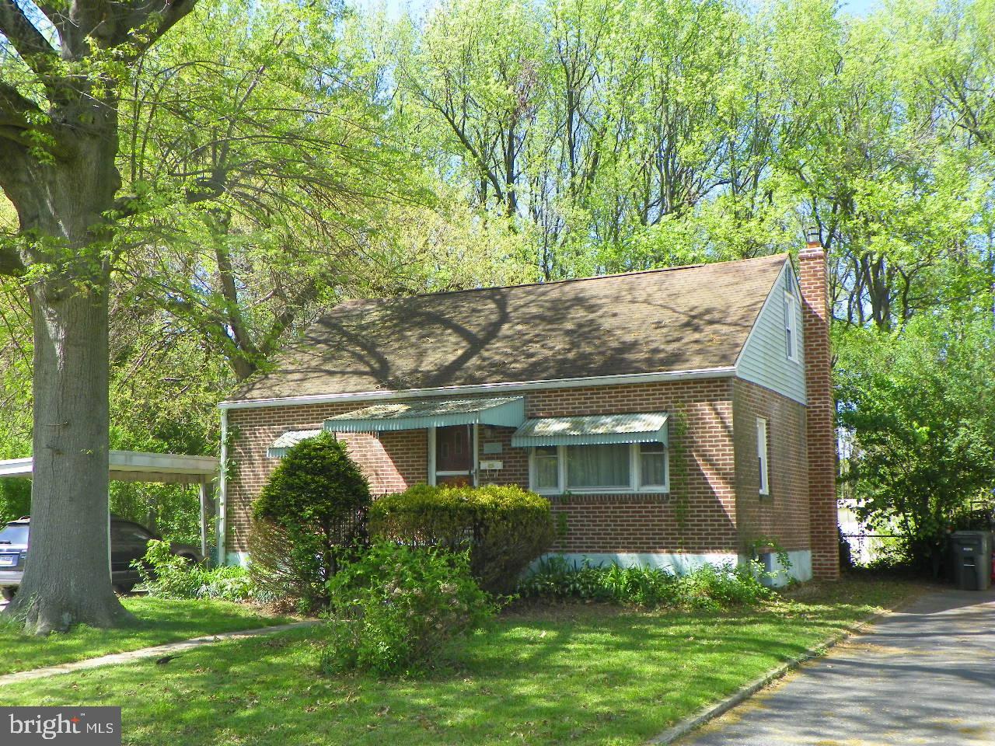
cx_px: 498
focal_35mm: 43
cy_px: 373
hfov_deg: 43.9
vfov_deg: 33.6
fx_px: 1236
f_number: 3.2
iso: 64
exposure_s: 1/200
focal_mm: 7.6
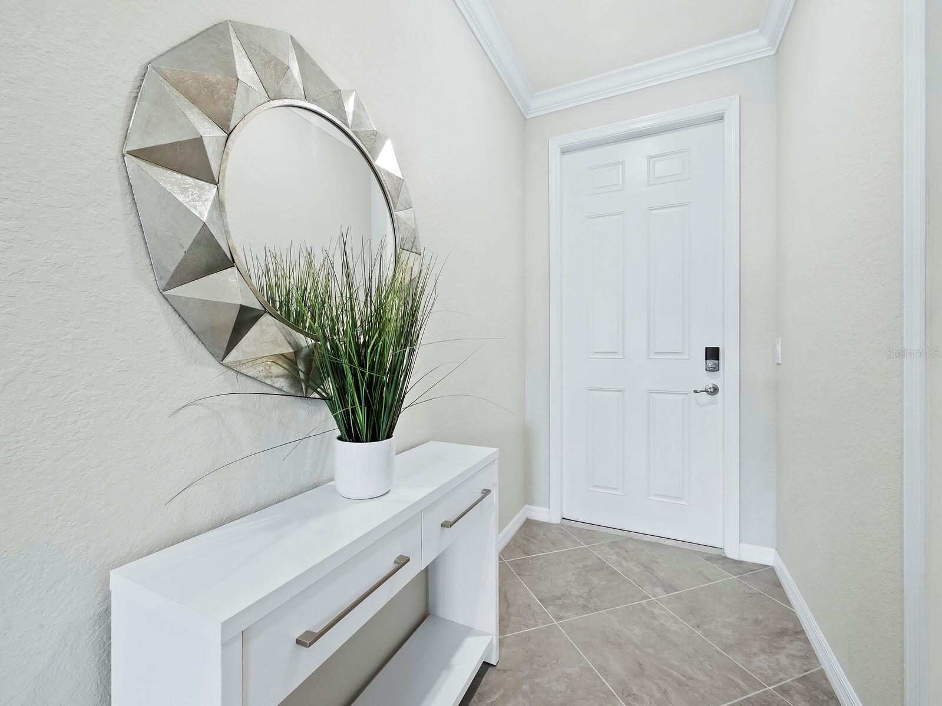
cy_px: 353
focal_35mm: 14
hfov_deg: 102.1
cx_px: 471
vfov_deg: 85.7
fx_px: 381
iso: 400
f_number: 11
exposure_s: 1
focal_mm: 7
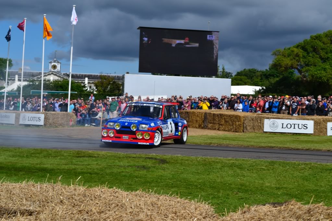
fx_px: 692
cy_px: 110
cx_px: 166
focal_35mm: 75
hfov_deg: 27.0
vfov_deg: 18.2
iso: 220
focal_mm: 50
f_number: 11
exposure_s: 1/500
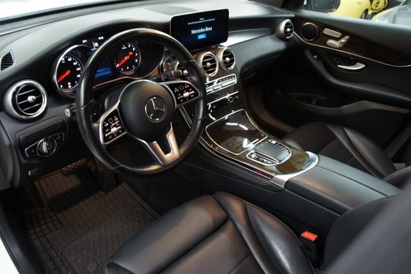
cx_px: 206
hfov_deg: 67.4
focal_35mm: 27
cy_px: 137
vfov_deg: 47.9
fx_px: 308
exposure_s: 1/30
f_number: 3.5
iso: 1000
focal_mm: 18
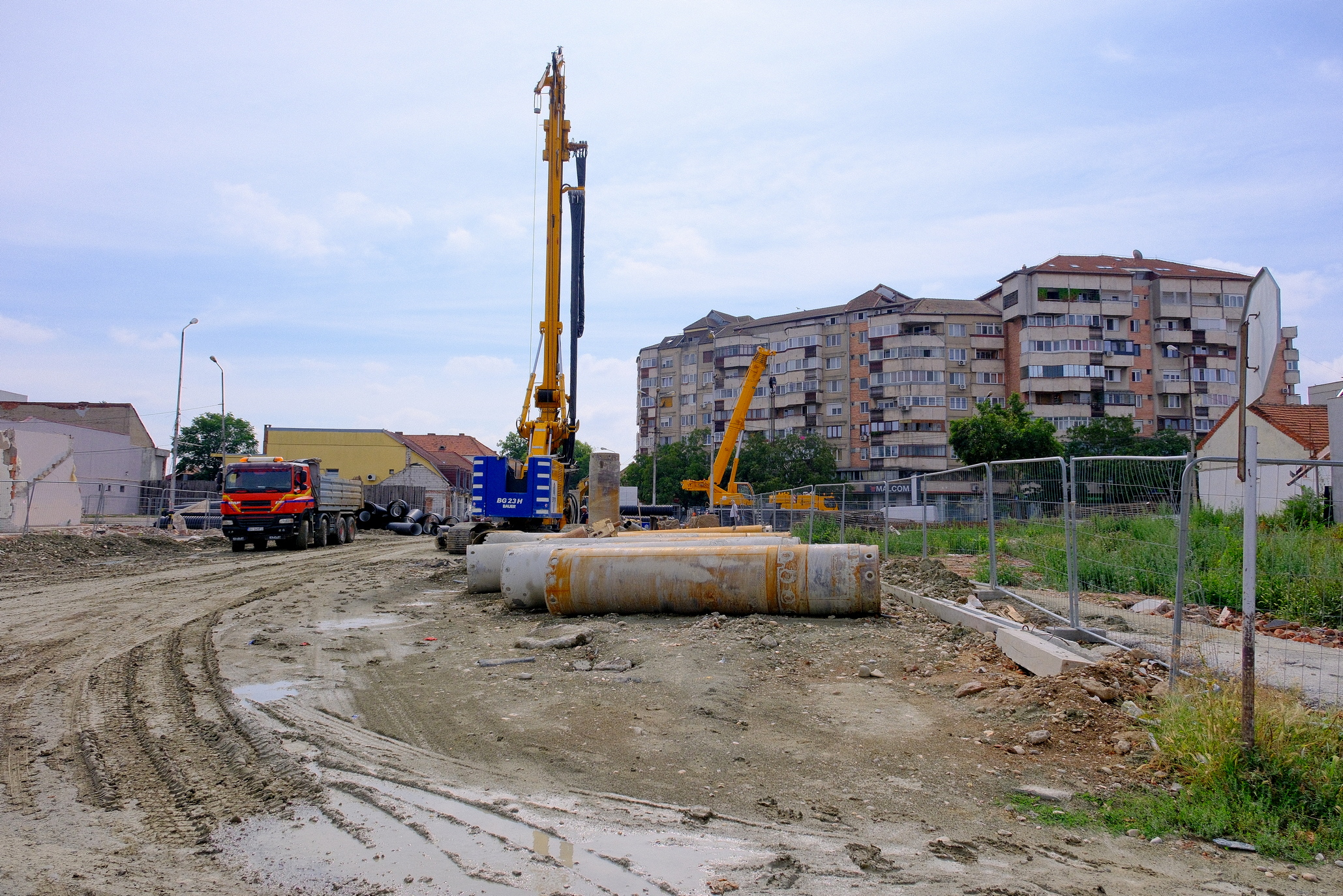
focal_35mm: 24
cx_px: 672
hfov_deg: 73.7
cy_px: 448
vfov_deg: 53.1
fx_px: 895
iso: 640
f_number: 5.6
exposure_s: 1/2000
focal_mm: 16
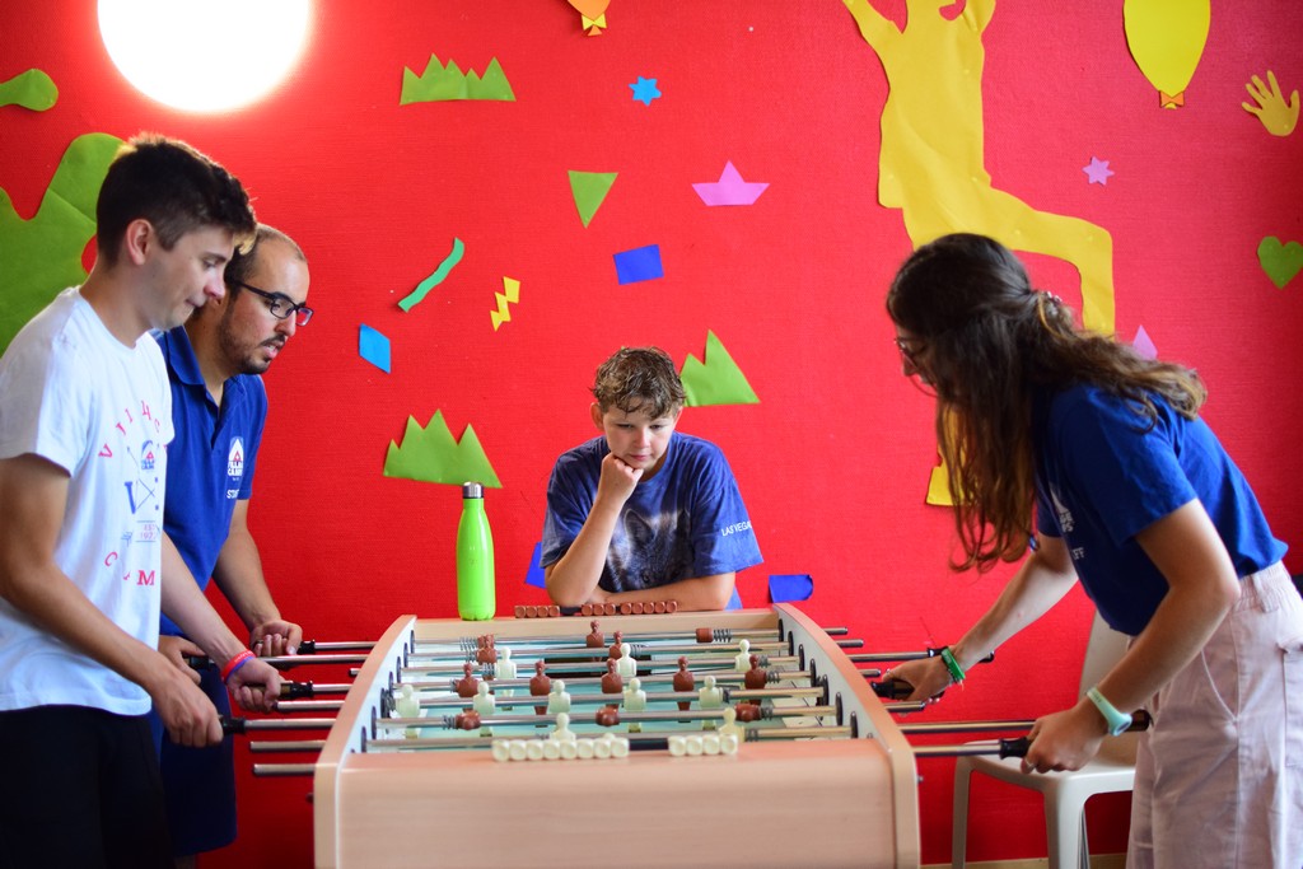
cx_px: 652
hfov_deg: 37.8
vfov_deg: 25.8
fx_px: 1900
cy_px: 434
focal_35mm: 52
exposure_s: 1/250
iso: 1600
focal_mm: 35
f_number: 1.8
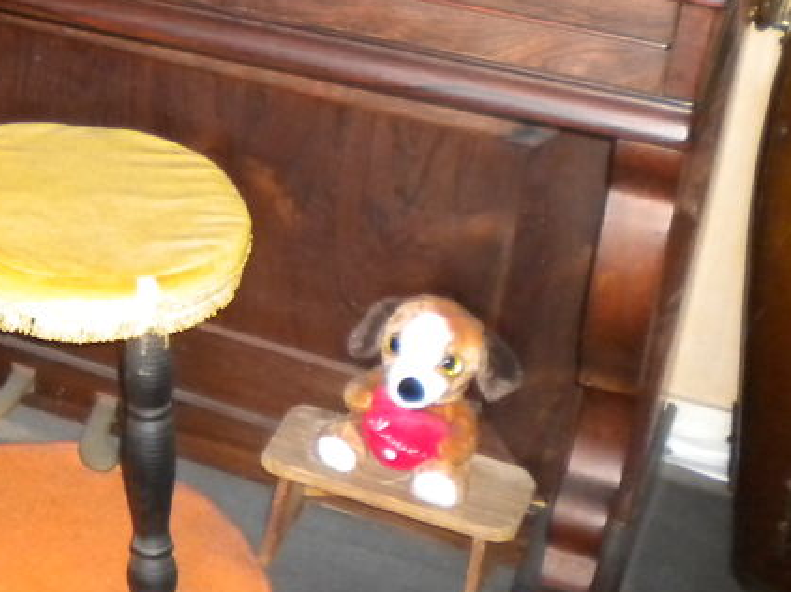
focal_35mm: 83
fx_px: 1896
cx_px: -111
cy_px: 34
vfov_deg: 17.4
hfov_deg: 22.1
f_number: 3.1
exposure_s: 1/30
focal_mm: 6.3
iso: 400
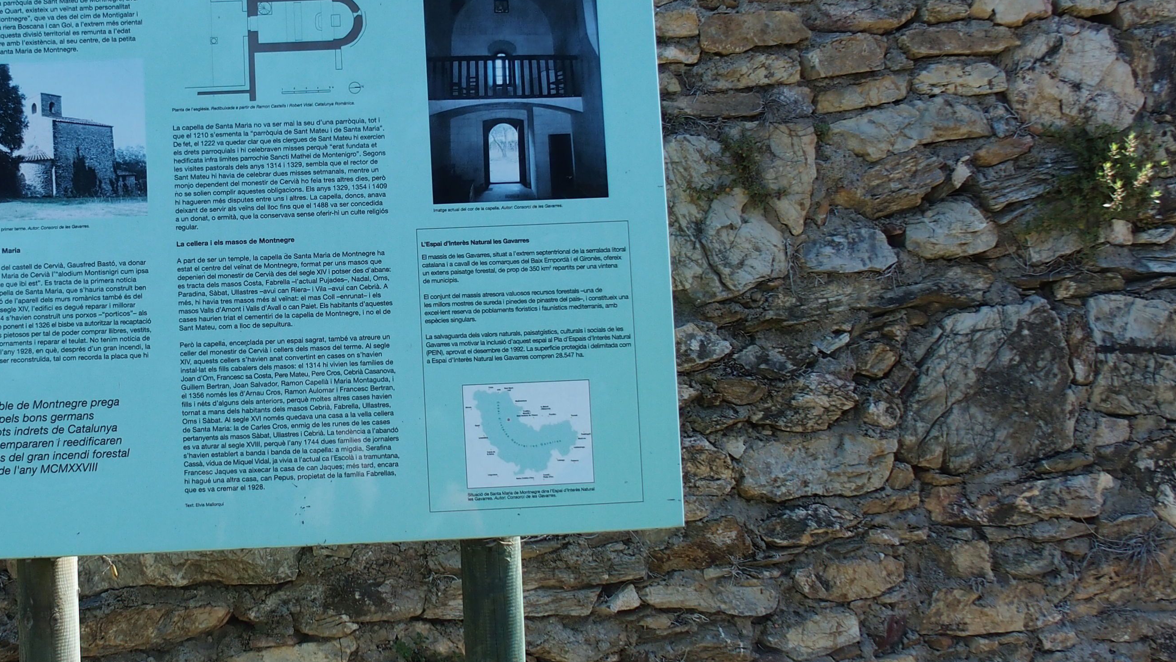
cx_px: 312
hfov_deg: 43.3
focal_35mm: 46
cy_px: 253
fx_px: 1434
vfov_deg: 25.9
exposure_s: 1/400
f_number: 3.5
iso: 100
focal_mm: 6
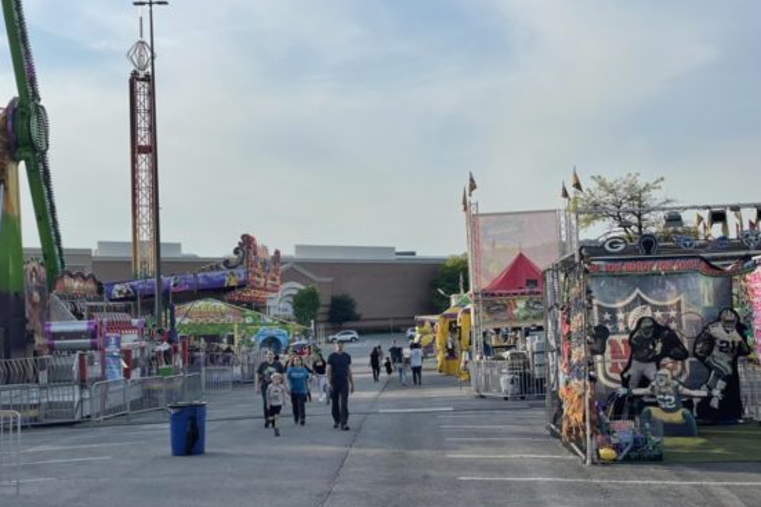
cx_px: 377
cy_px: 282
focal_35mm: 55
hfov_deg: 36.3
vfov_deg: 24.6
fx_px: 1162
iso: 25
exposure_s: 1/1776
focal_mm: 6
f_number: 2
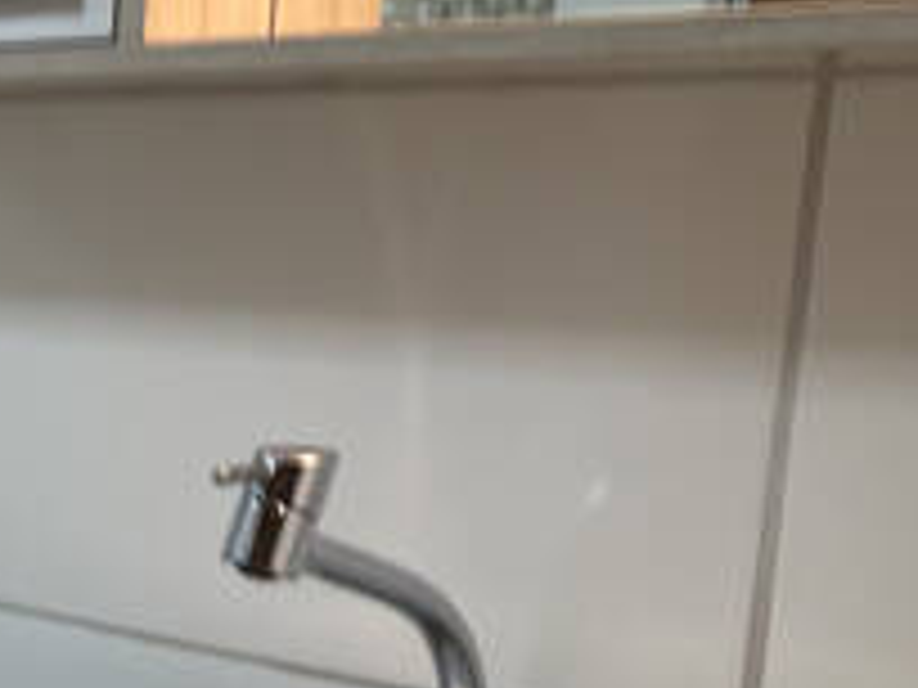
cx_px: -626
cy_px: 513
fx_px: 1962
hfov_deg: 20.5
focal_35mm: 74
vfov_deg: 19.8
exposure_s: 1/30
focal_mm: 2.22
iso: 64
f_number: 2.2
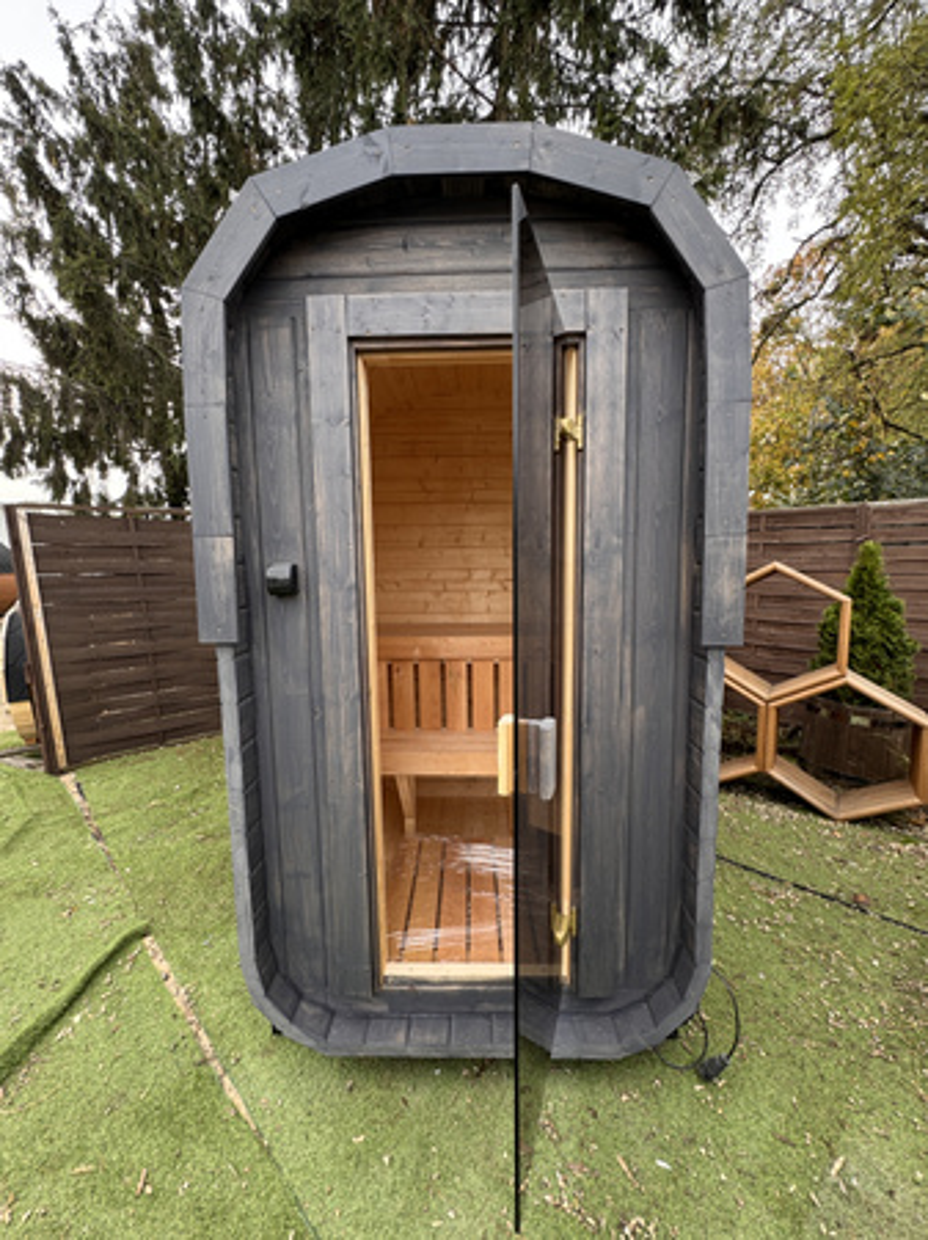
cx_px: 464
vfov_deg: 102.1
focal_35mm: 14
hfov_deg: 85.6
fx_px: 501
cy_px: 620
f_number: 2.2
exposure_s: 1/99
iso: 50
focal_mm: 2.22
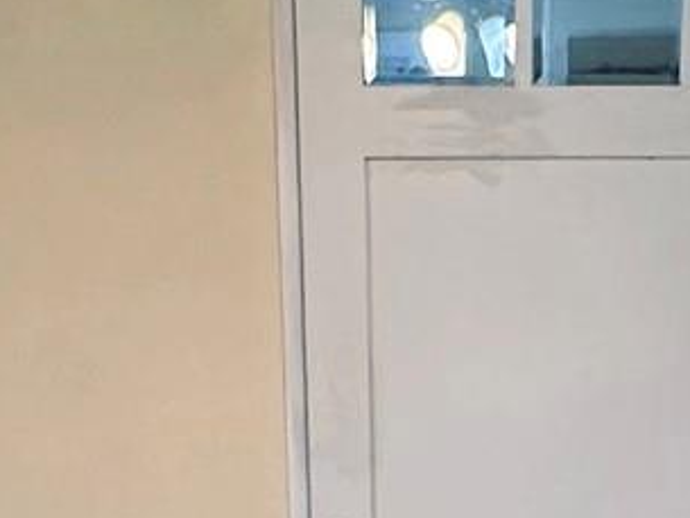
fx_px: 1874
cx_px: 446
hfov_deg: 20.8
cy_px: 1070
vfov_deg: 13.3
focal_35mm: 94
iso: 200
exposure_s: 1/60
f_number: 2.2
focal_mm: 2.22
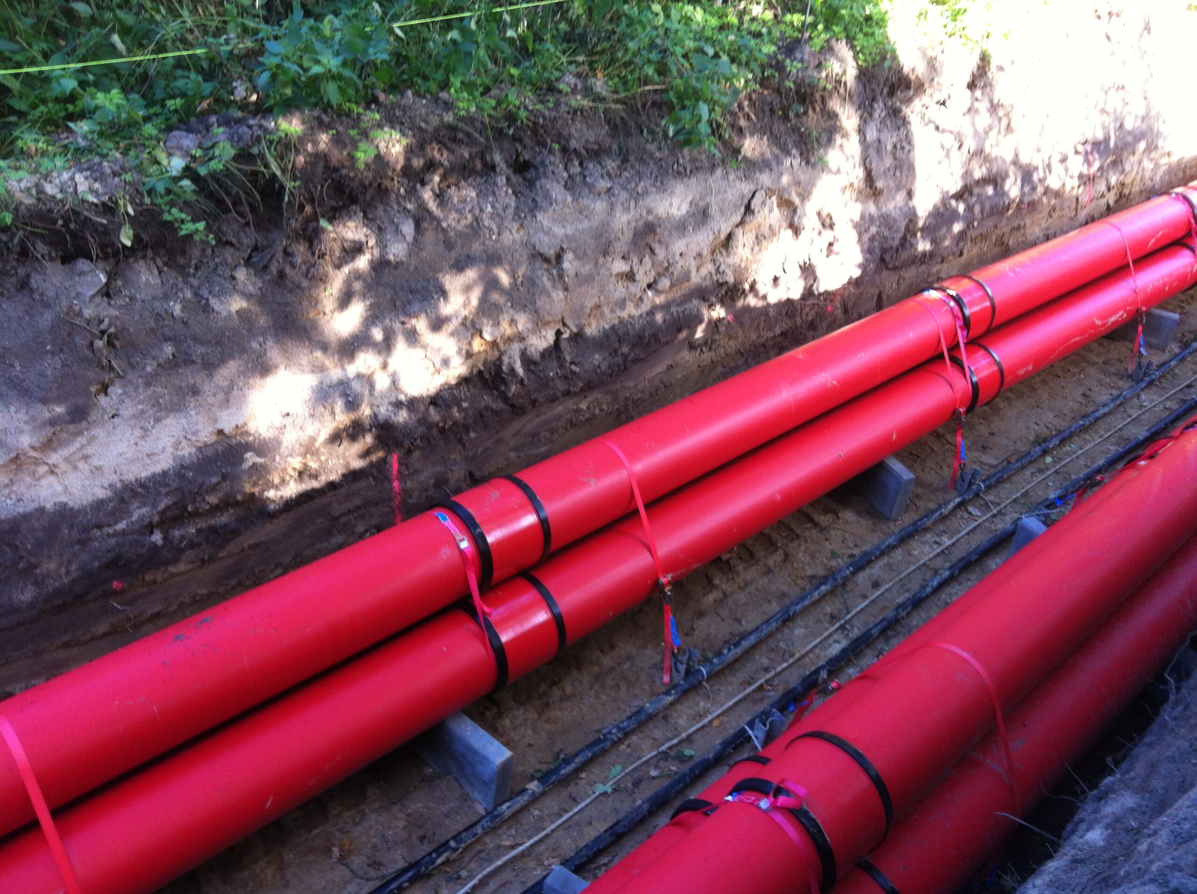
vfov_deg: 40.6
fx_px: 1208
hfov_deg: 52.7
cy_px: 447
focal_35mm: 35
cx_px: 598
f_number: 2.8
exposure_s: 1/50
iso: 80
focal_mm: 3.85
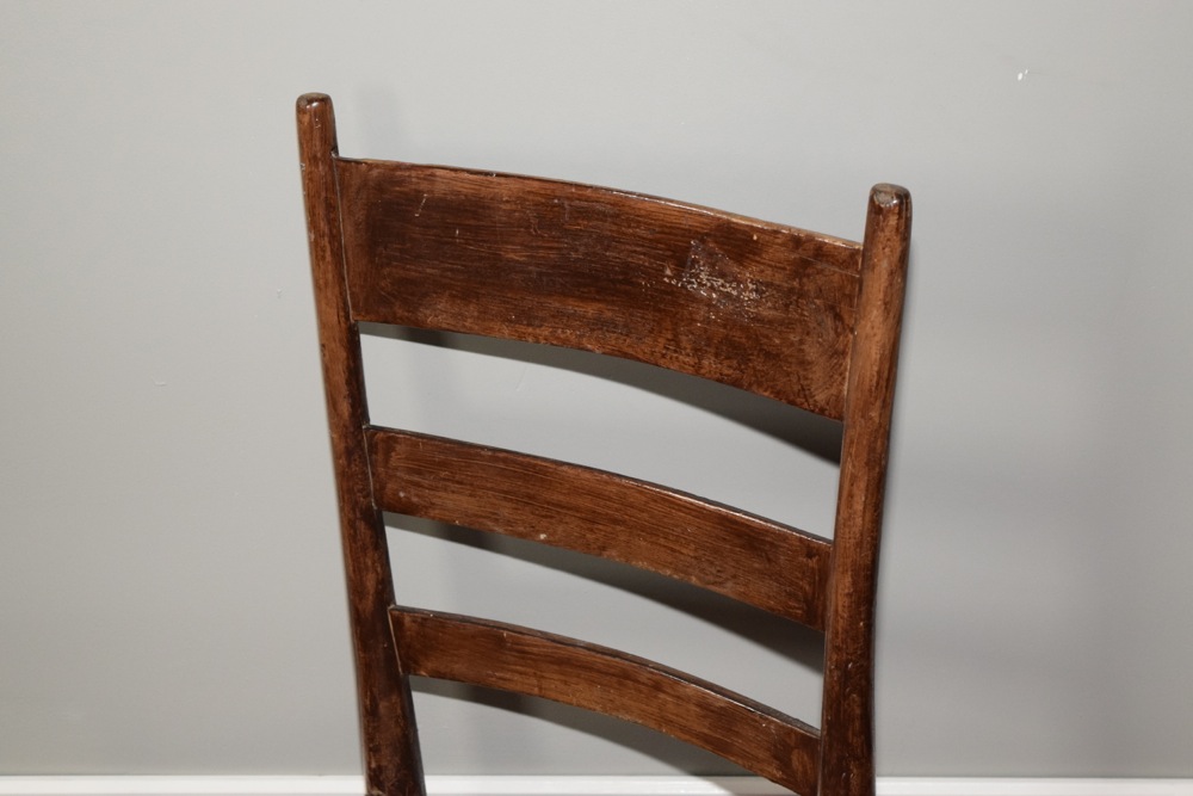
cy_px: 398
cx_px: 596
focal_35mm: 82
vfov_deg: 16.6
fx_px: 2734
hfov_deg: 24.6
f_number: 5.6
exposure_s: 1/60
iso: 1800
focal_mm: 55
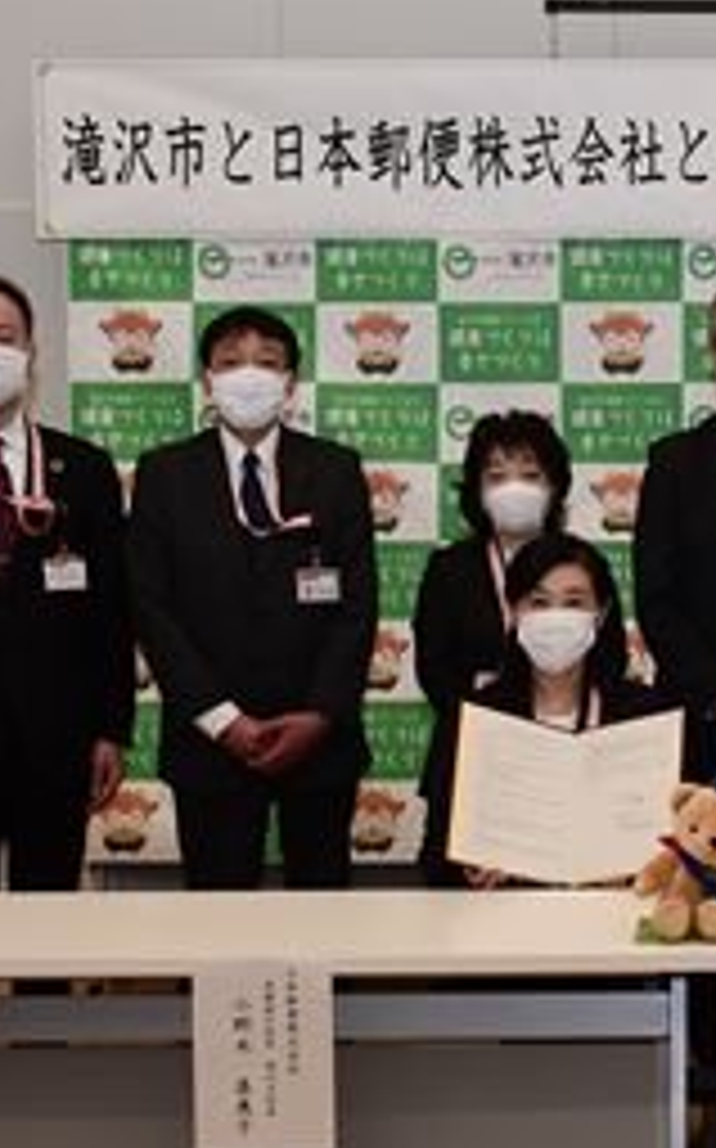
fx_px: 2439
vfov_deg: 26.5
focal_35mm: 78
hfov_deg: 16.3
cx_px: 761
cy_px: 646
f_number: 8
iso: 1250
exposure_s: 1/100
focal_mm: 26
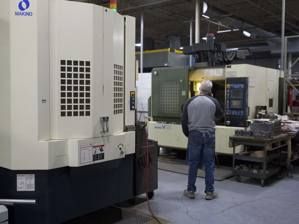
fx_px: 337
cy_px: 109
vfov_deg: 36.8
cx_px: 128
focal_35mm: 39
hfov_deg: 47.7
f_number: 3.5
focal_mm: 35
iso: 10000
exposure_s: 1/800
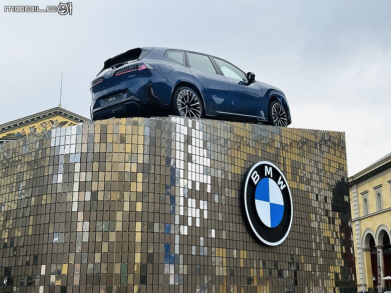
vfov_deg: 30.3
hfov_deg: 39.7
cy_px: 146
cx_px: 196
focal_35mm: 48
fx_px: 542
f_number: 1.78
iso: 64
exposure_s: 1/3226
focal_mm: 6.76
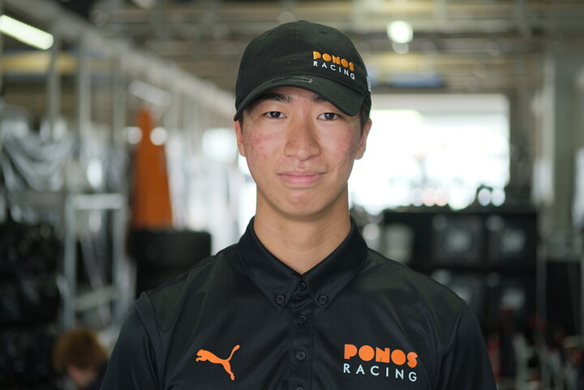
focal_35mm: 75
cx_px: 292
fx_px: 1217
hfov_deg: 27.0
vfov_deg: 18.2
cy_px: 195
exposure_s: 1/450
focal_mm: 50
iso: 640
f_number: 2
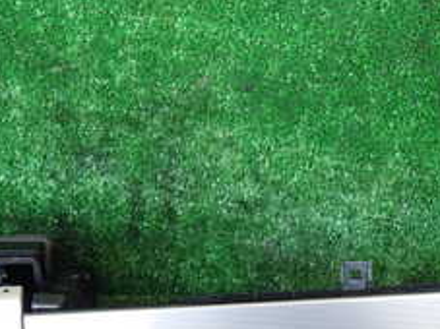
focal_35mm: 66
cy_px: 294
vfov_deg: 21.7
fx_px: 838
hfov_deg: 29.0
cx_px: 318
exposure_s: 1/60
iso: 160
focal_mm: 4.5
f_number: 2
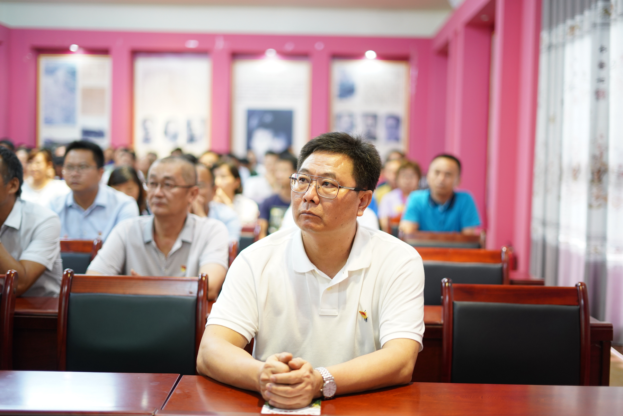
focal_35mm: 50
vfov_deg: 27.0
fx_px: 865
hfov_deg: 39.6
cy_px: 208
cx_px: 312
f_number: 1.8
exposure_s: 1/80
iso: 800
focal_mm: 50
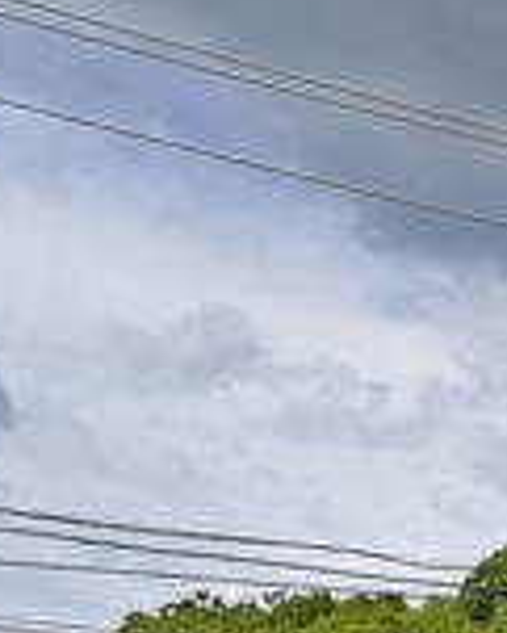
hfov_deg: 10.5
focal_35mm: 129
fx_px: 2417
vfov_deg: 14.4
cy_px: 801
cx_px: 1161
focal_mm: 17
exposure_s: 1/2500
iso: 250
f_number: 5.6
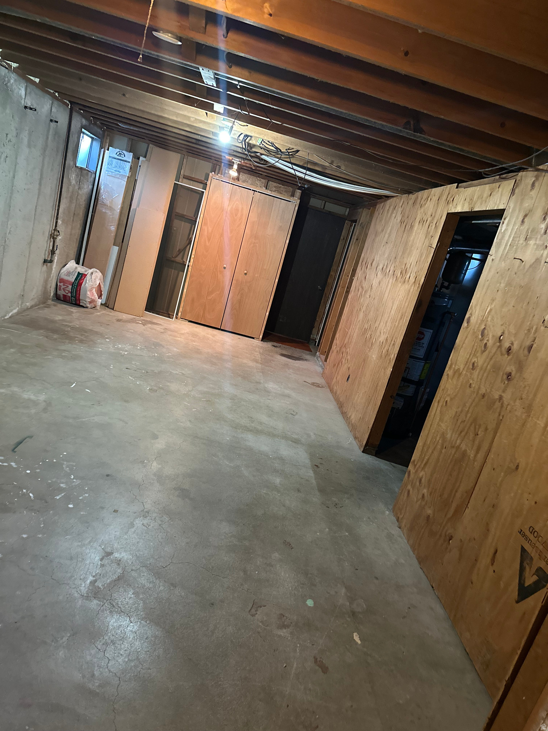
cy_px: 366
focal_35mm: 24
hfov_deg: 56.8
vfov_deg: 71.6
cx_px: 274
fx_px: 507
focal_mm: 6.86
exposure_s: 1/40
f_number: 1.78
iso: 1000
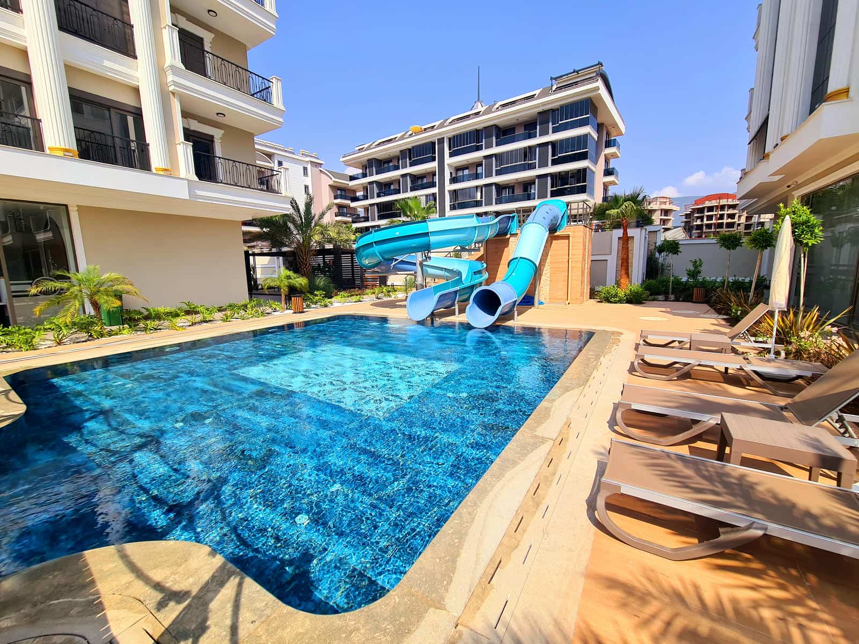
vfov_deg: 89.9
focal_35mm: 13
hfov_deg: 106.2
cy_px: 322
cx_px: 430
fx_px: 323
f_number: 2.2
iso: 64
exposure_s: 1/2000
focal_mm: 2.22
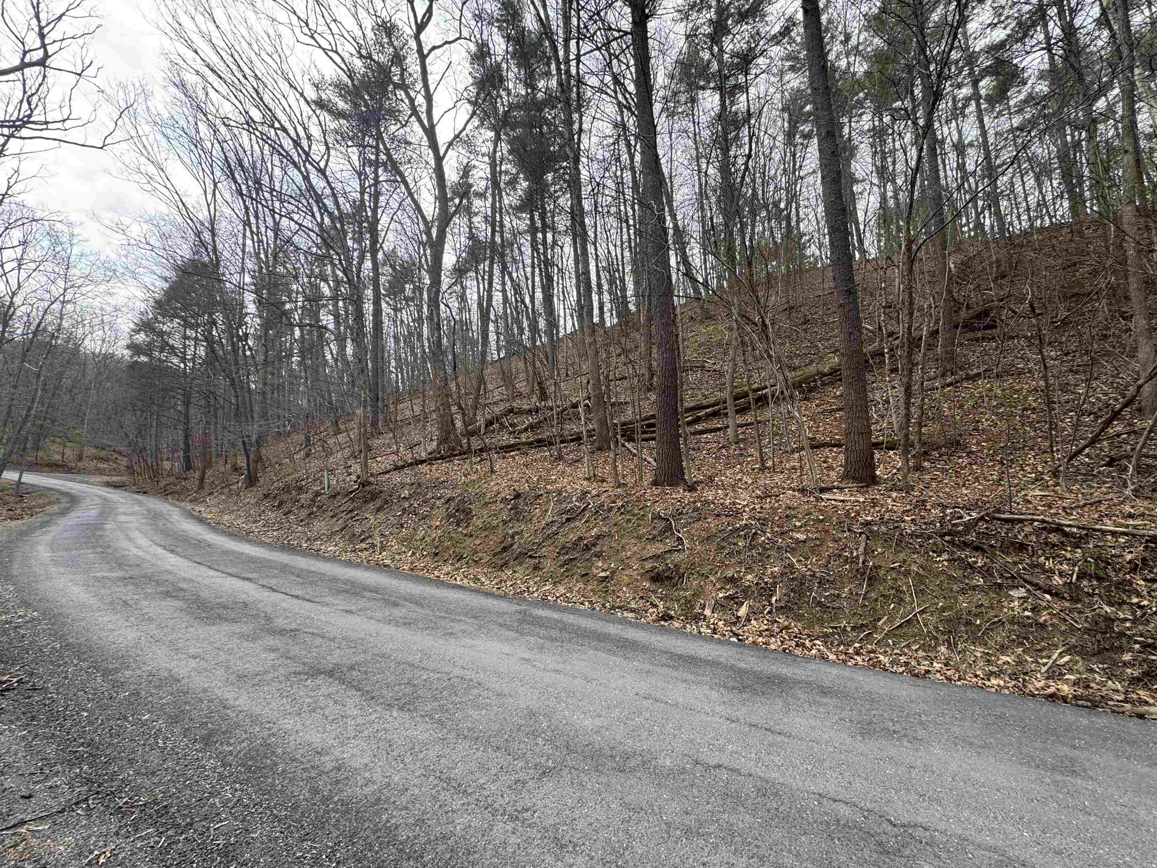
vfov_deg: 81.7
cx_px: 607
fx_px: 501
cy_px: 447
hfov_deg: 98.1
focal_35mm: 15
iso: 40
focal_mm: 2.22
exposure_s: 1/207
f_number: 2.2
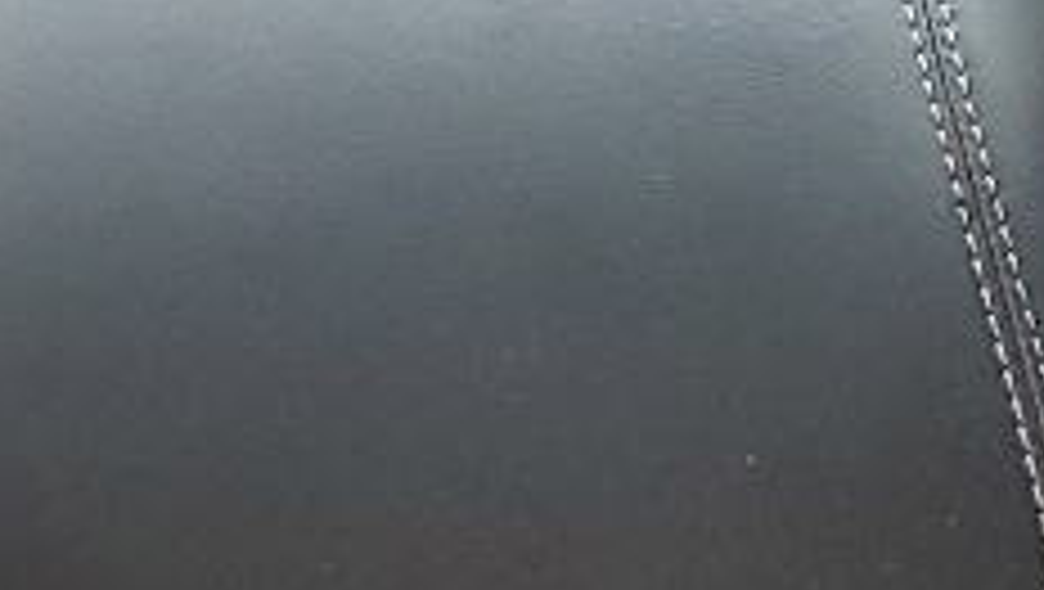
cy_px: -554
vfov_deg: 6.1
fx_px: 5403
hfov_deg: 10.9
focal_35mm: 195
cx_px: -117
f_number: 1.5
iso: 83
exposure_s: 1/120
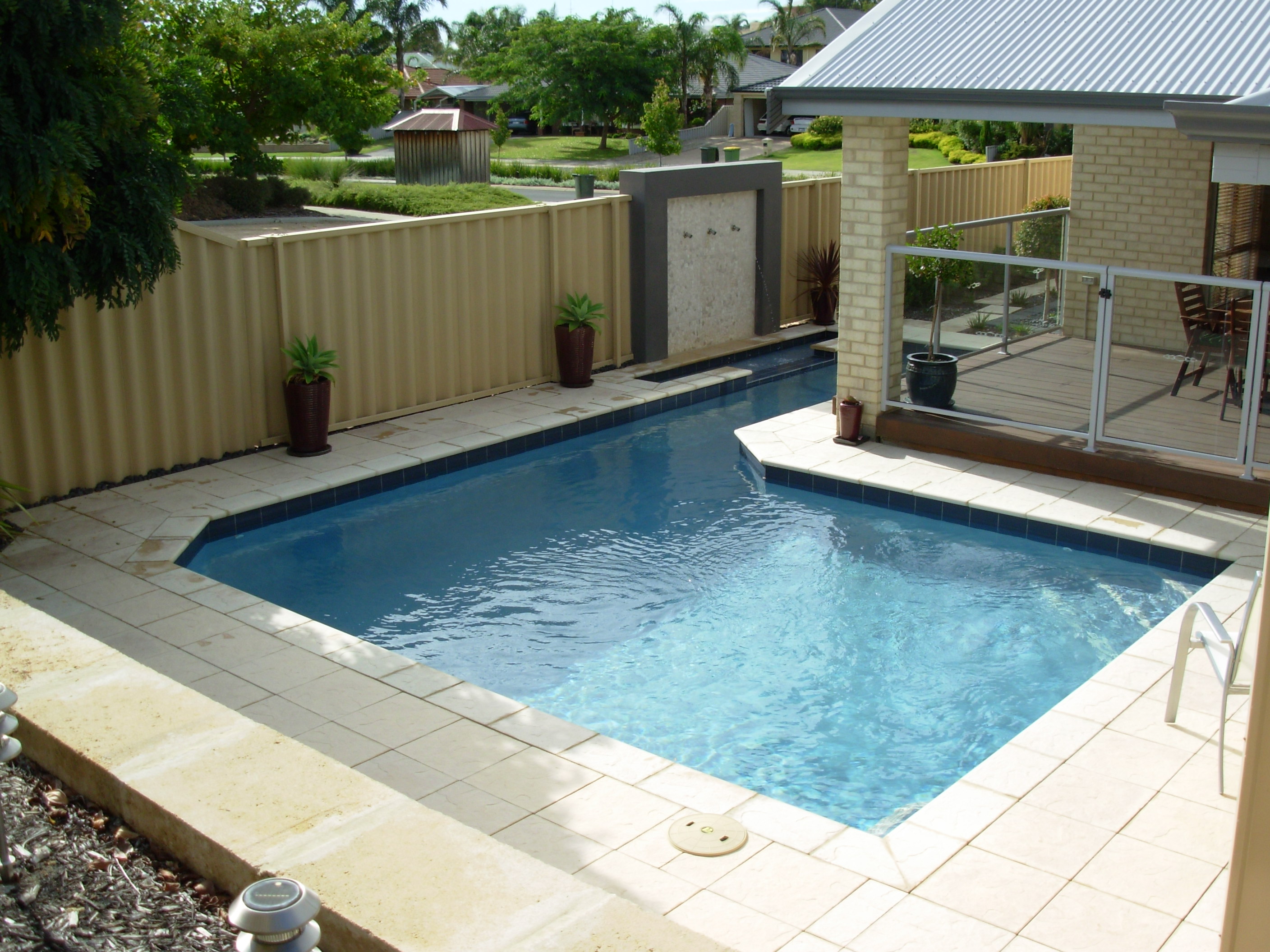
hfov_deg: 49.0
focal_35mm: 38
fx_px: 1394
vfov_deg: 37.7
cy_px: 476
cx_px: 635
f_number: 2.9
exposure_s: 1/966
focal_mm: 6.3
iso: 50
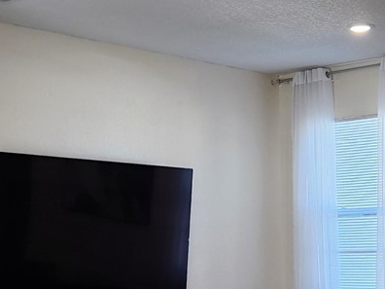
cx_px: 211
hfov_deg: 21.1
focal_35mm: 93
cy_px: 216
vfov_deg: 15.8
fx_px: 1034
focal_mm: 5.4
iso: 80
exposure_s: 1/120
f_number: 1.8
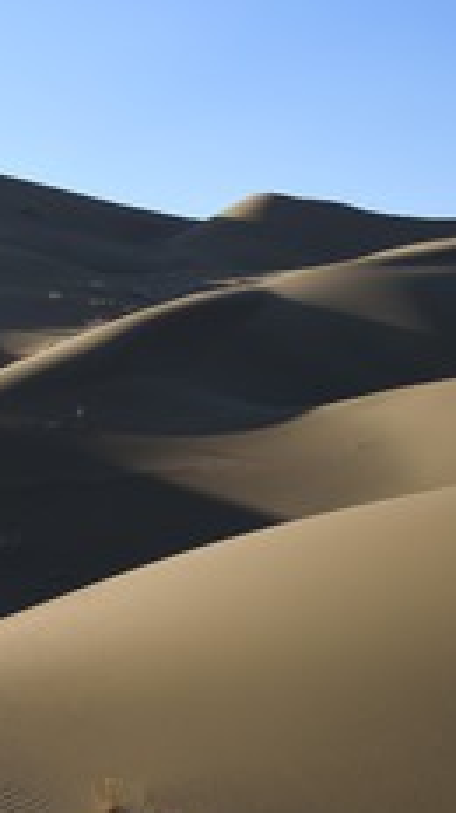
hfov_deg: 15.7
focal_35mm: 76
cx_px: 84
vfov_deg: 27.9
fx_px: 1638
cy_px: 452
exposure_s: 1/250
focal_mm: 40
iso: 200
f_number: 11
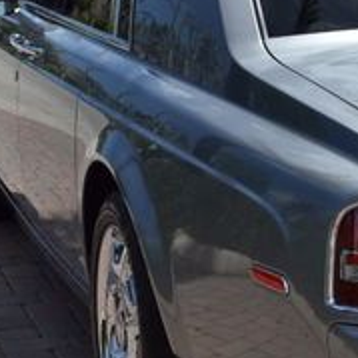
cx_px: 404
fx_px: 1498
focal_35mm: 128
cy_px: 221
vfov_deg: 13.6
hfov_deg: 13.3
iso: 280
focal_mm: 28
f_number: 11
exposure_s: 1/500
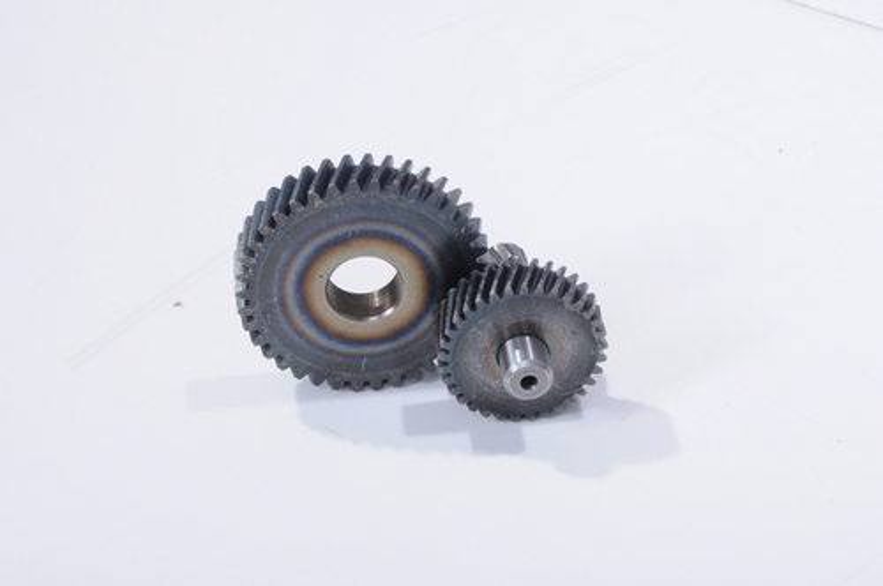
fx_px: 3123
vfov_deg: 10.7
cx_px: 442
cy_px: 293
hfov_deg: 16.1
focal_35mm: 128
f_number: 22
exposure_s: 1/160
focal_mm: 85
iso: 200
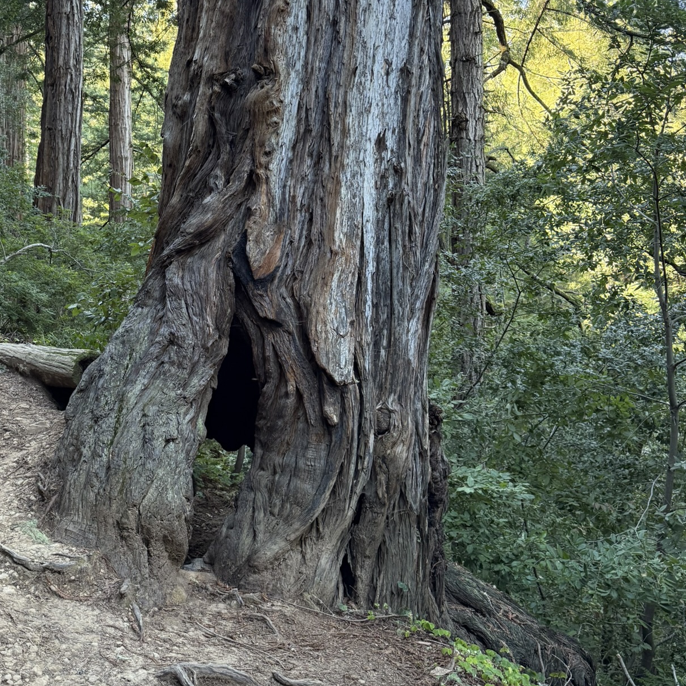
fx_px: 807
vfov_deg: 46.0
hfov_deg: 45.6
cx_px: 254
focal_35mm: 36
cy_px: 303
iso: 200
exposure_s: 1/60
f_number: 1.78
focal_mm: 6.76
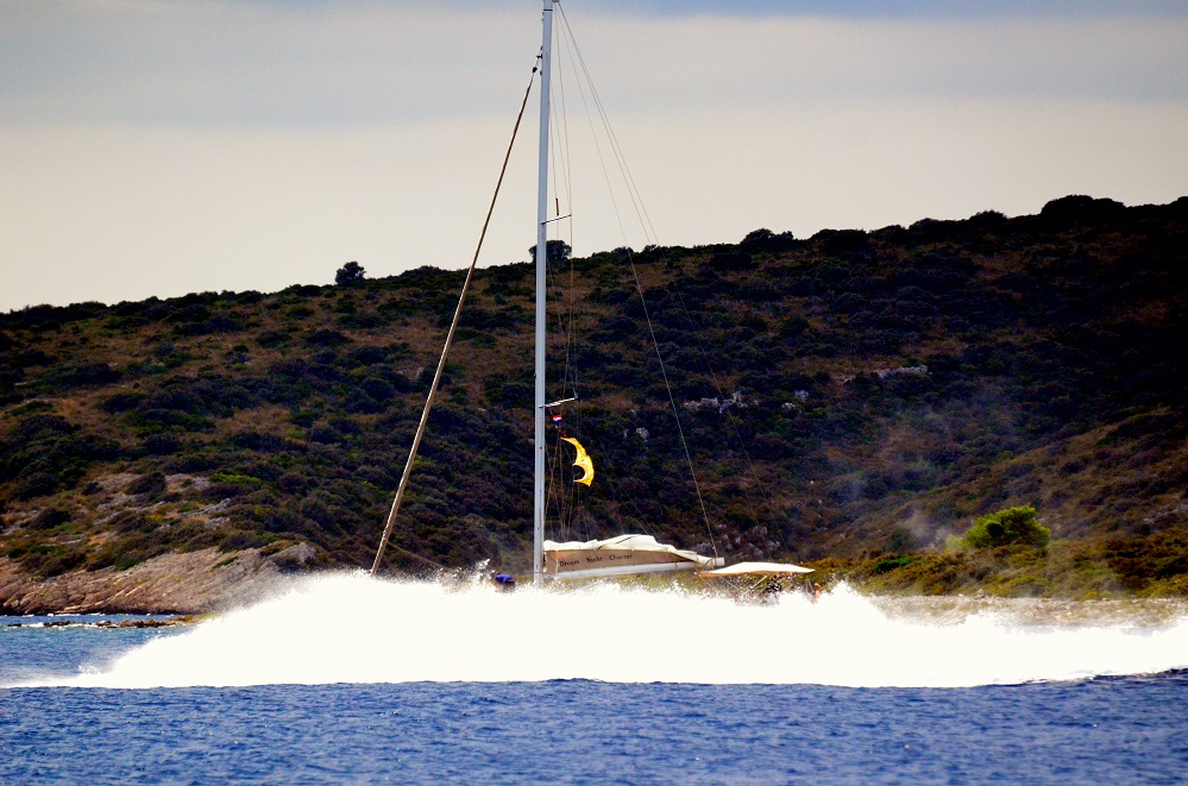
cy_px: 393
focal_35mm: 360
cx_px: 594
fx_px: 11852
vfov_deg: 3.8
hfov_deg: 5.7
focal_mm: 240
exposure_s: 1/8000
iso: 2500
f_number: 5.6
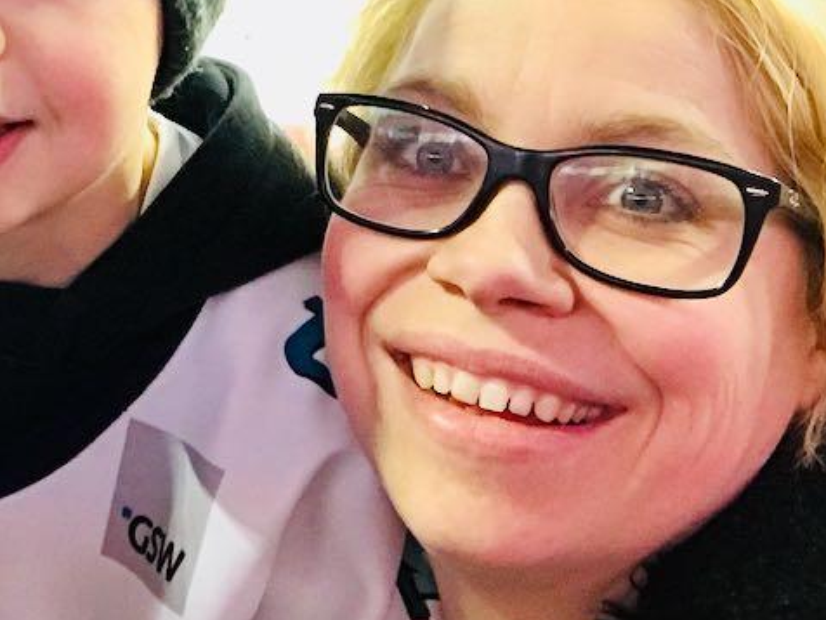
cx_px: -75
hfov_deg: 24.6
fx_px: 1766
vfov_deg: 19.2
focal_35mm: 74
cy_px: -34
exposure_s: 1/30
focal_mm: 2.87
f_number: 2.2
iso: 125
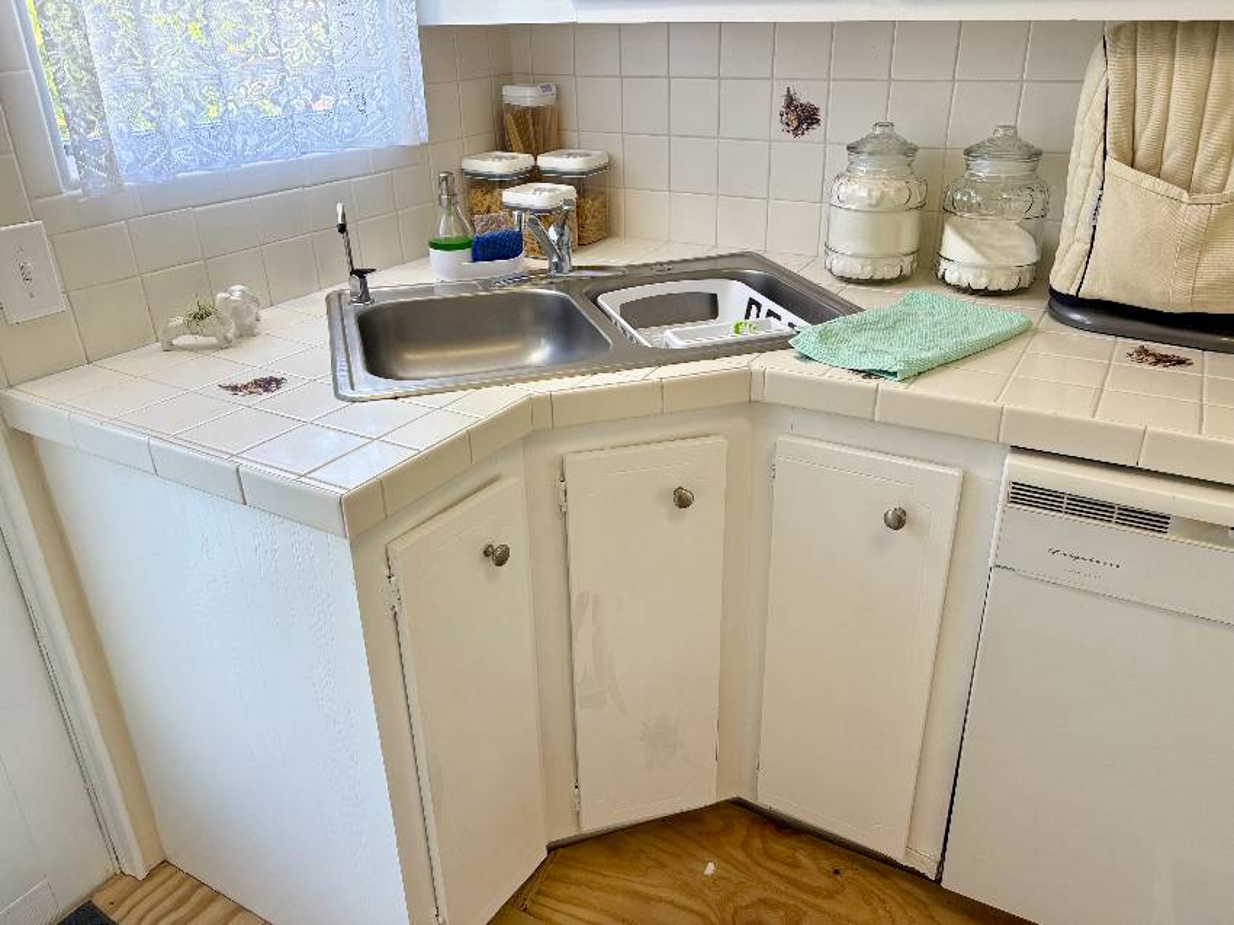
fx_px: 927
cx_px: 617
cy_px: 462
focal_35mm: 26
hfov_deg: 67.3
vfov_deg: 53.0
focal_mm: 5.96
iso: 64
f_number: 1.6
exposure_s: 1/125
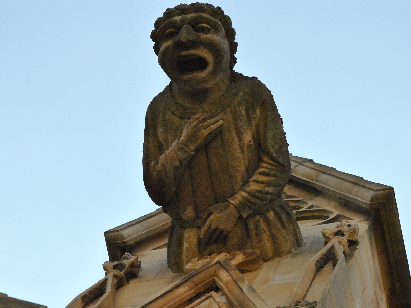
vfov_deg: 9.0
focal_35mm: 165
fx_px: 1959
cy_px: 154
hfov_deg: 12.0
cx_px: 193
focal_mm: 102
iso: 1600
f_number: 9
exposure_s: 1/1250
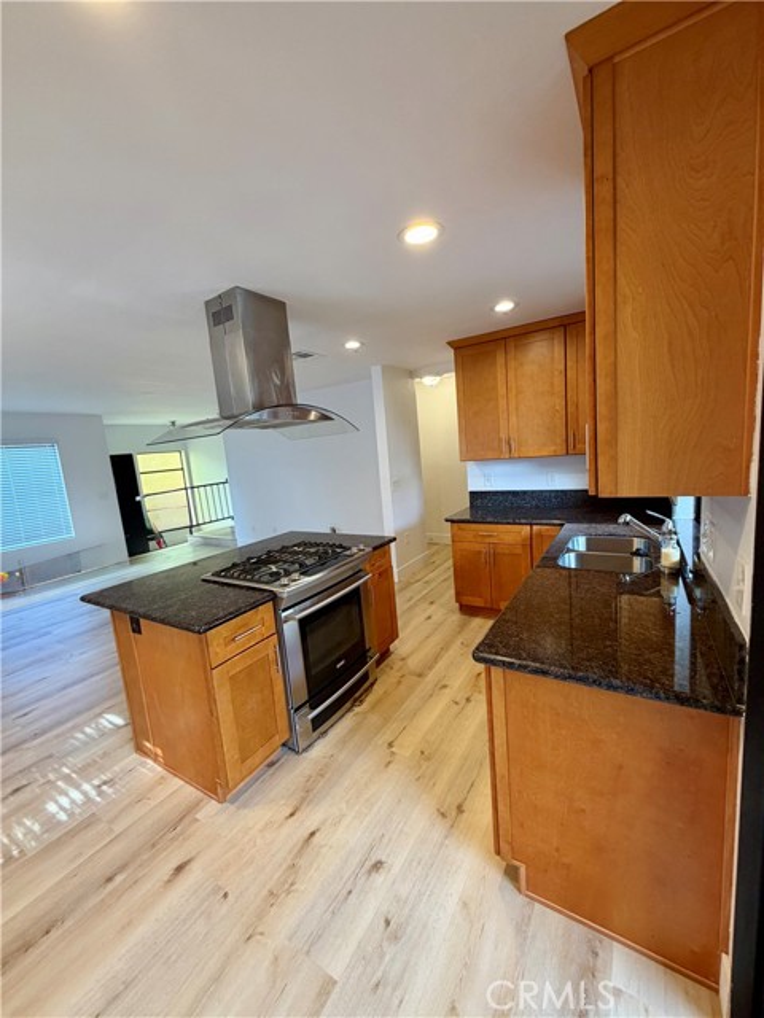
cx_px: 382
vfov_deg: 102.1
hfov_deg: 85.7
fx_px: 412
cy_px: 509
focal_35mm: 14
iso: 200
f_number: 2.2
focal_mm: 2.22
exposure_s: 1/120
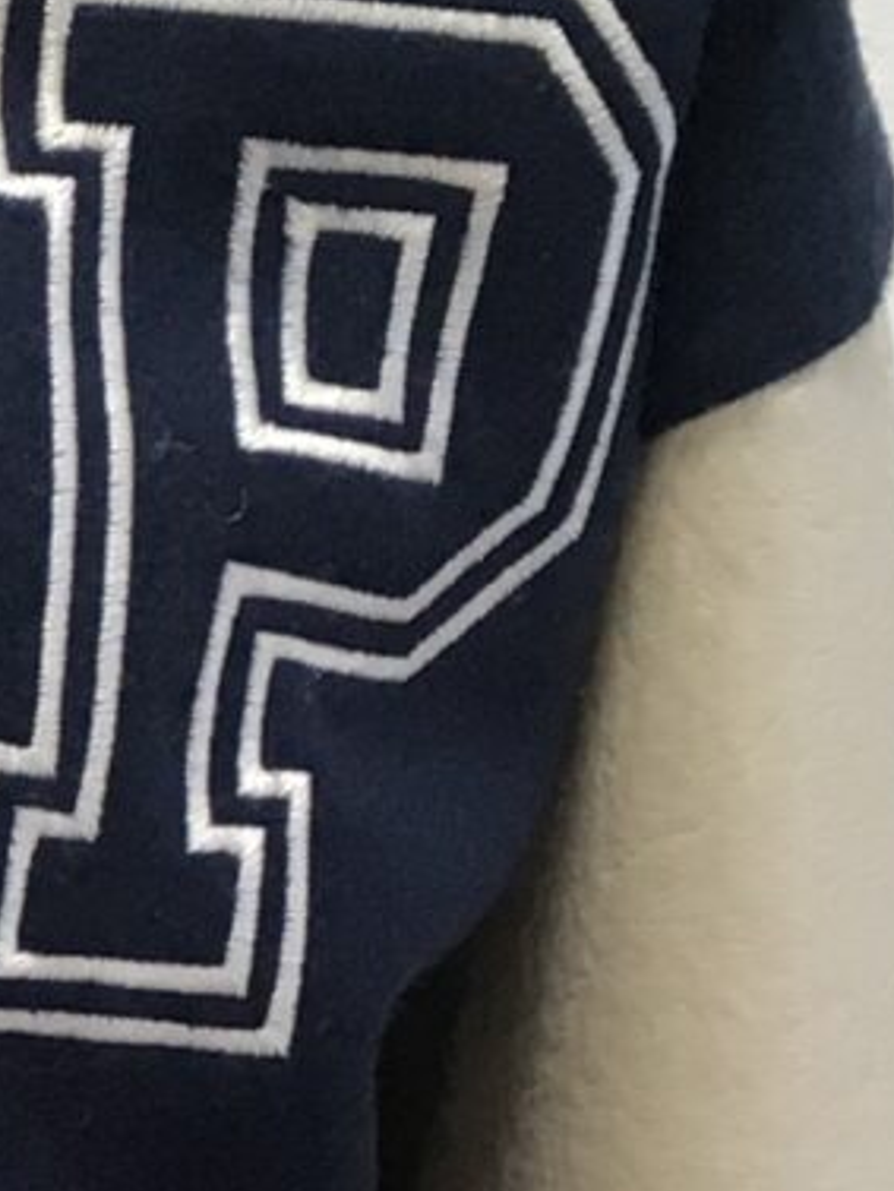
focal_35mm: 197
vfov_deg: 9.9
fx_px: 6780
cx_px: -1690
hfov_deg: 6.9
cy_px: 1494
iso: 64
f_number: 2.2
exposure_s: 1/33
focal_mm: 4.15
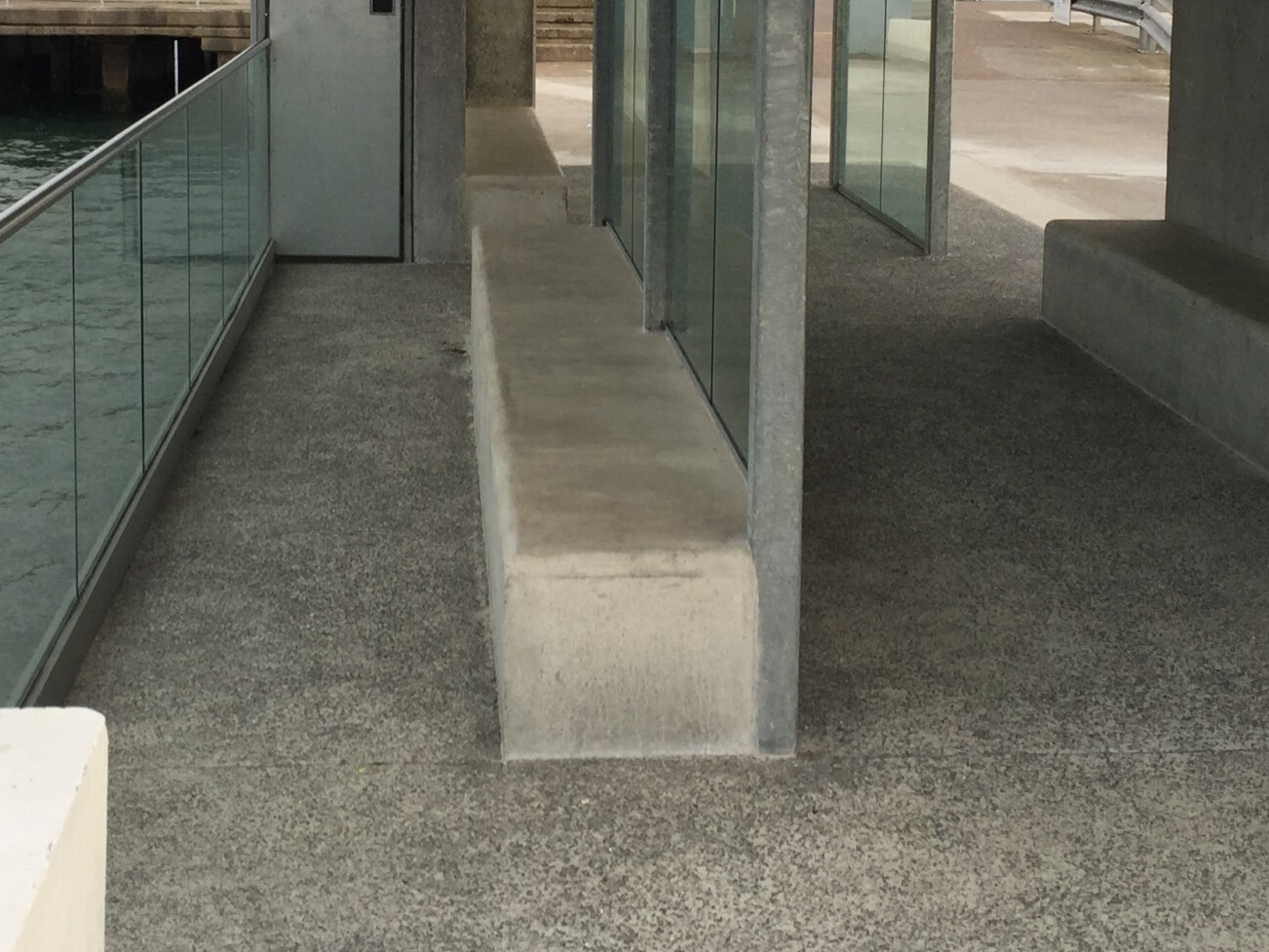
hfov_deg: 33.7
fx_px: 2090
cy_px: 133
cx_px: 539
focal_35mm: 57
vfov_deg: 25.0
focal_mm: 4.15
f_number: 2.2
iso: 32
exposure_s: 1/638
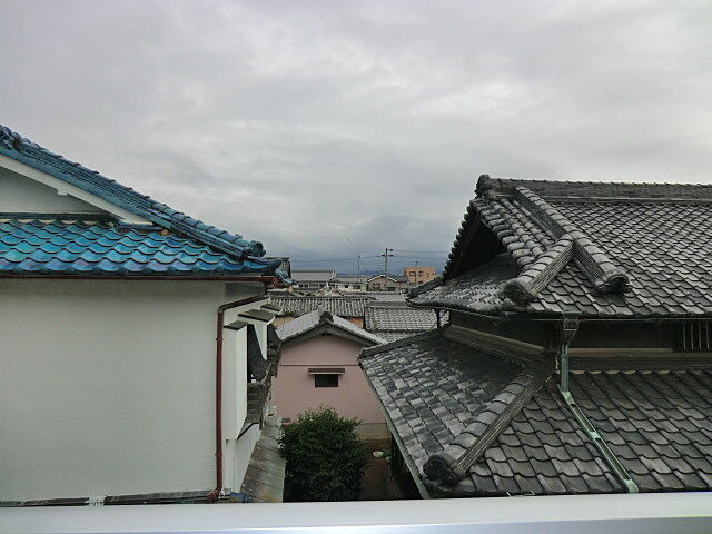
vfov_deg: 56.8
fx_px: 494
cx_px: 356
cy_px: 267
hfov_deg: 71.6
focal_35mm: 24
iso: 80
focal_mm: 4.3
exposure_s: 1/640
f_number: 3.2
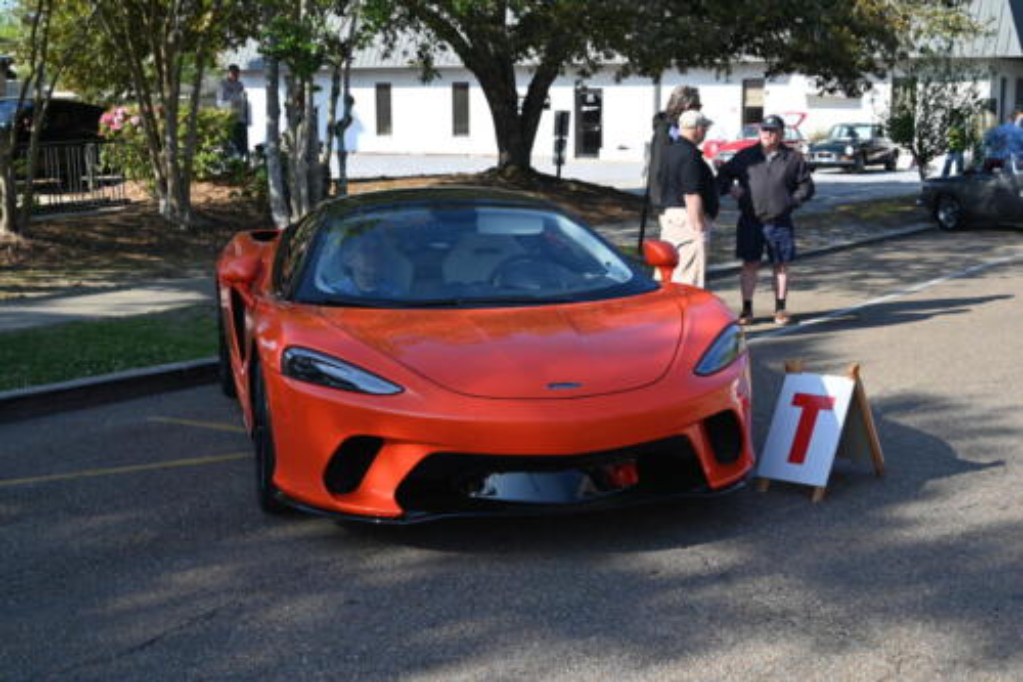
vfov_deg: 27.0
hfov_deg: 39.6
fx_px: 1420
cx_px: 512
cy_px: 341
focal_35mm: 50
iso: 110
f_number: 6.3
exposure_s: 1/250
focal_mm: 50
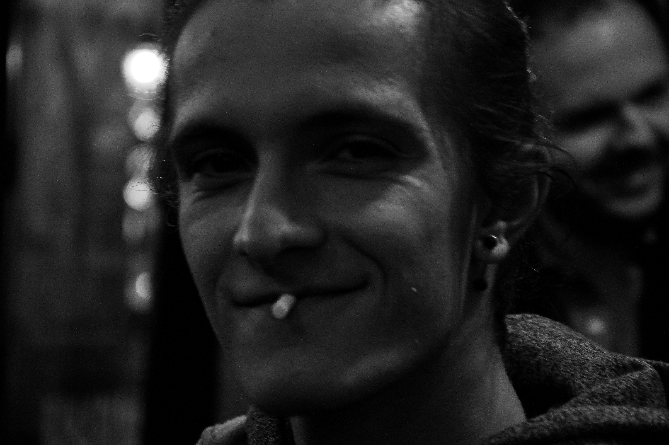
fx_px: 2228
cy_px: 222
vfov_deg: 11.4
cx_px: 334
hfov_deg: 17.1
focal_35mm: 120
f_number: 5.3
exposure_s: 1/30
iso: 800
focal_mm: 80
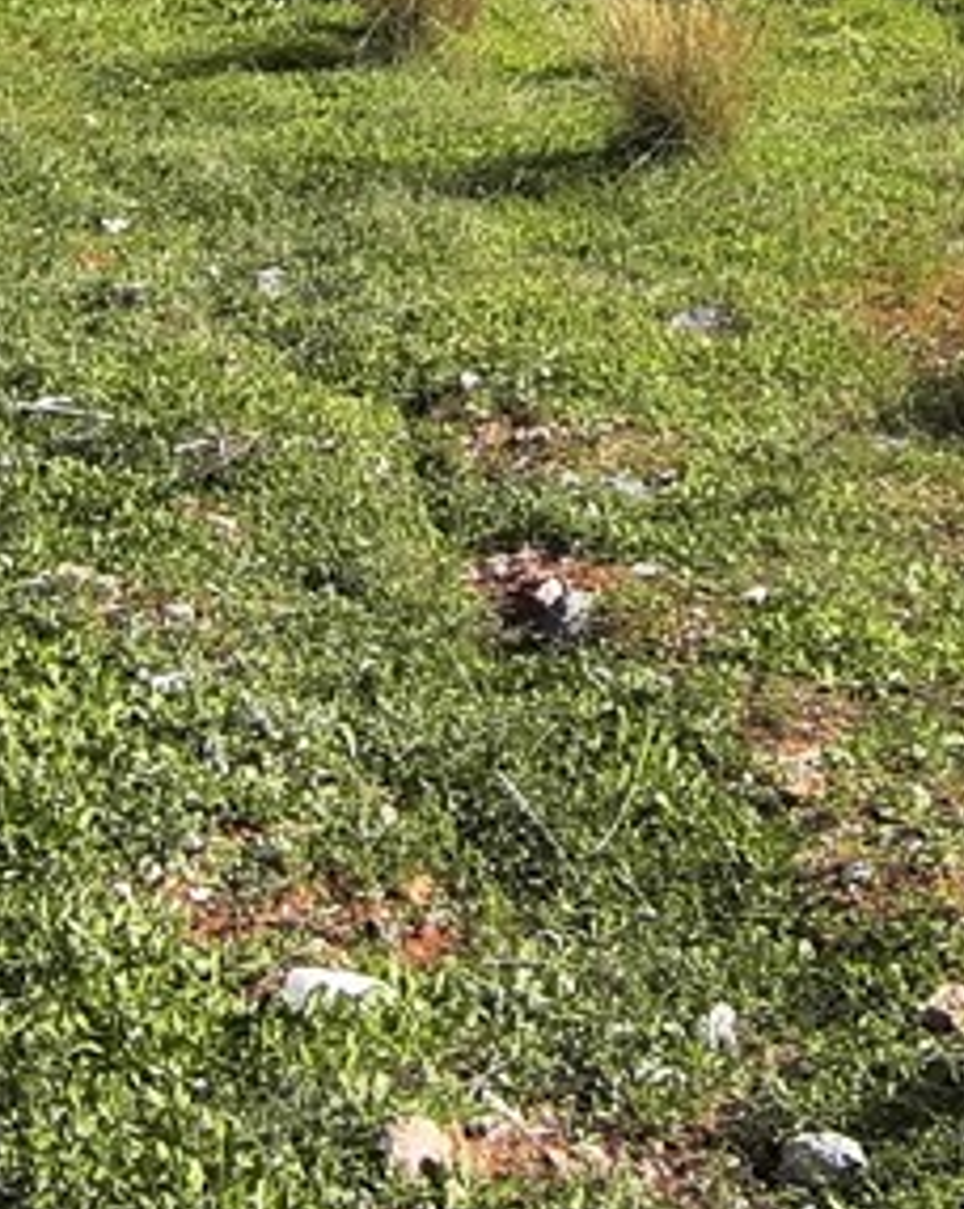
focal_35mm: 63
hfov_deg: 23.6
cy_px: -220
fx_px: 2252
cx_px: 837
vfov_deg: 26.8
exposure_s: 1/941
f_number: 2.4
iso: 40
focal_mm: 1.87
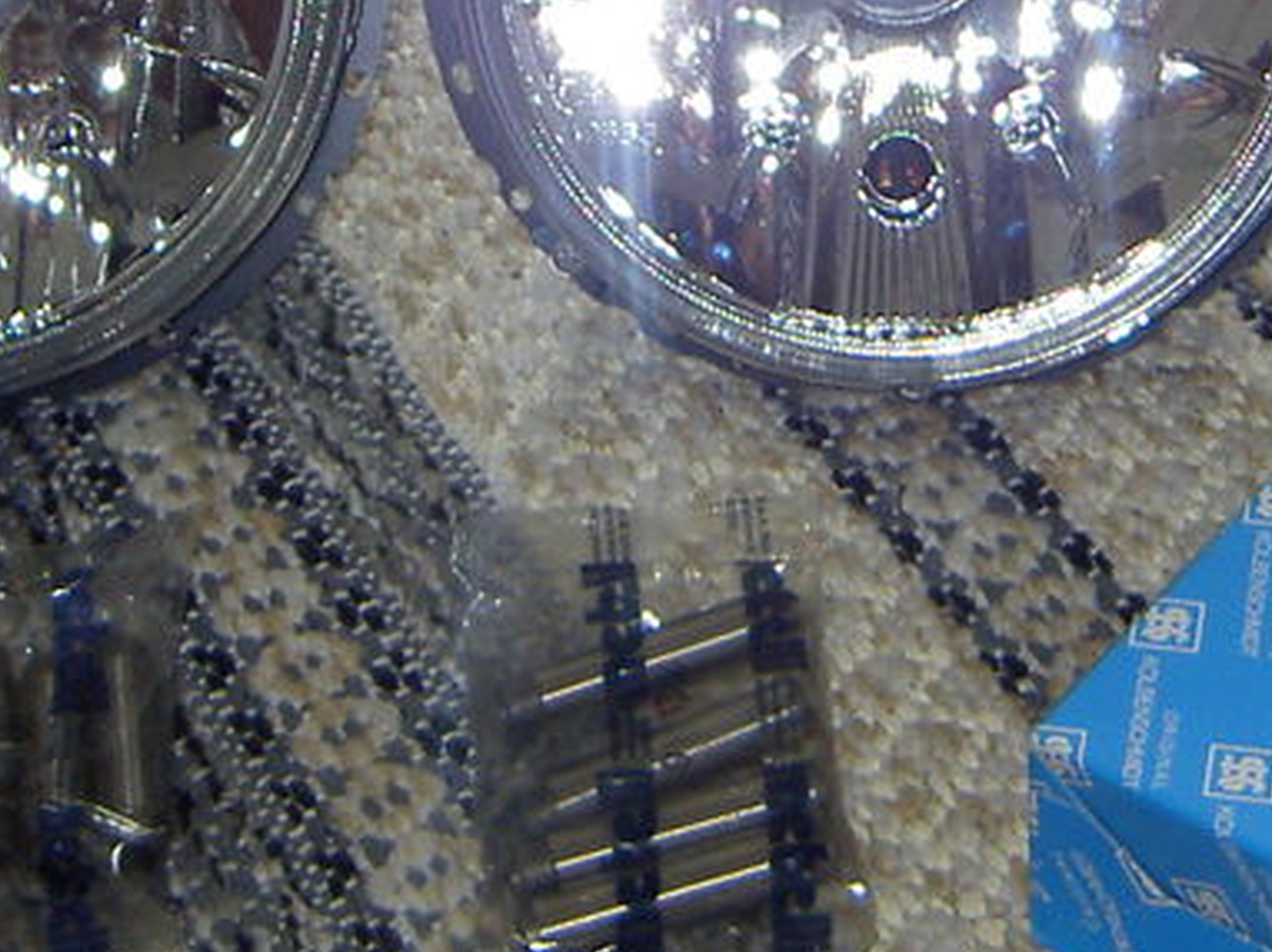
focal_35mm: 114
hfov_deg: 17.2
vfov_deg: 12.8
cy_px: -13
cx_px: 932
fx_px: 4186
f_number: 2.8
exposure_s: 1/60
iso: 100
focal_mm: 5.6
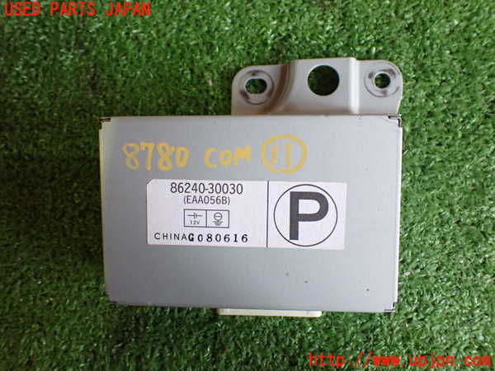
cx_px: 248
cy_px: 186
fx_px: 429
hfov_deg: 60.0
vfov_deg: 46.8
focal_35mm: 30
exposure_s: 1/100
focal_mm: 5.4
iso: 800
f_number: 2.3
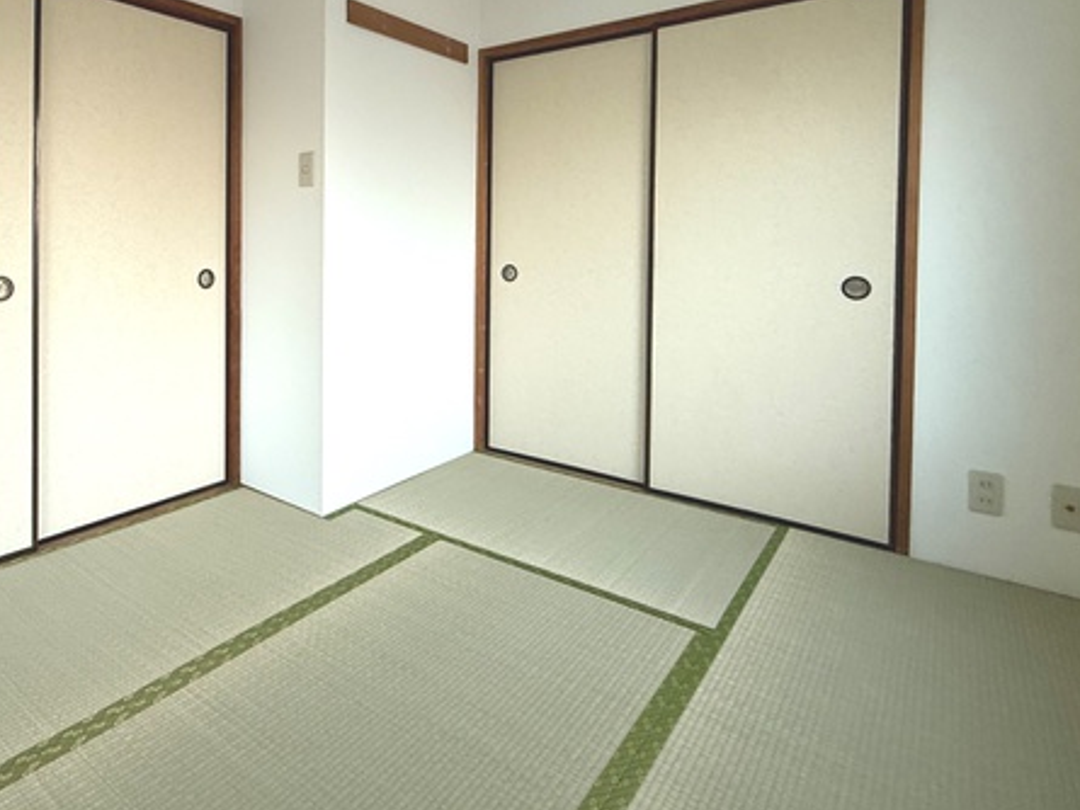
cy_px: 256
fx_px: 687
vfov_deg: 59.4
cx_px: 345
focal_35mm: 22
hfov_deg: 73.6
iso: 400
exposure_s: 1/86
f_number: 2.2
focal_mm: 2.22
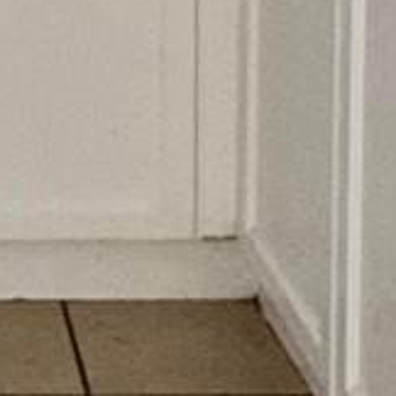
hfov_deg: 13.8
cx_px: -105
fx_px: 1579
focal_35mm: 122
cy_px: -347
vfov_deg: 12.8
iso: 125
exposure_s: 1/88
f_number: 2.2
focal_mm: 2.22
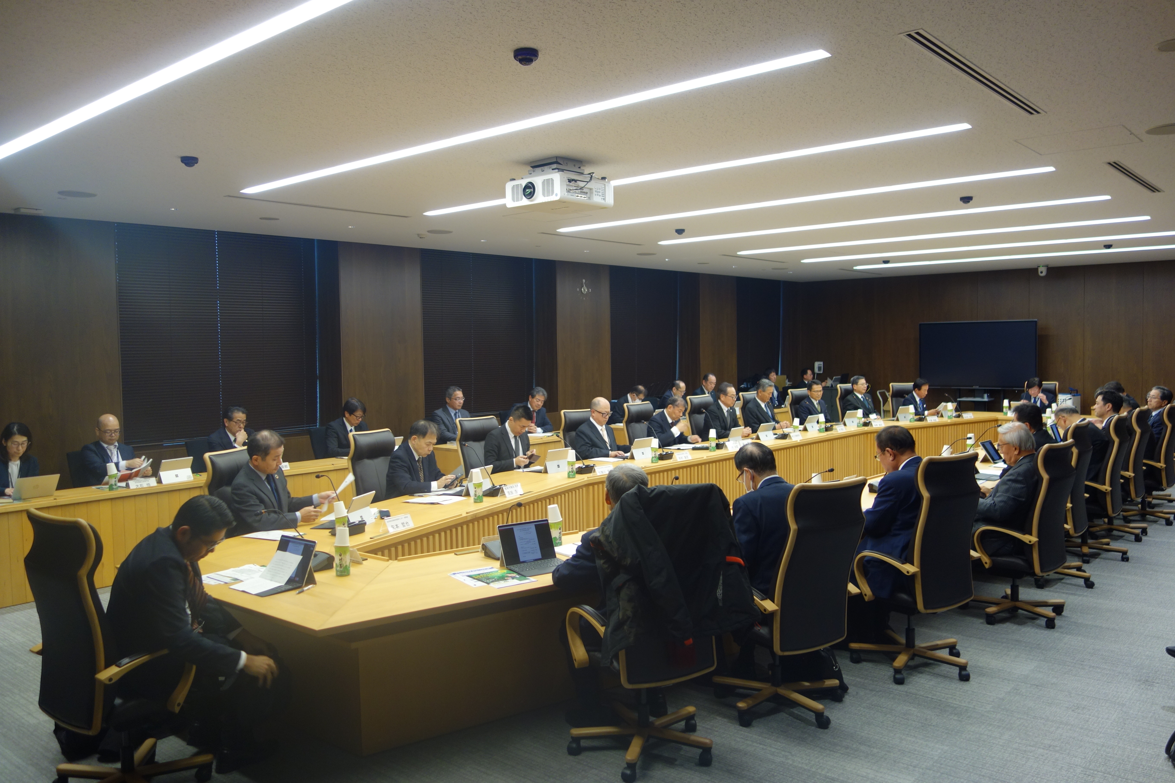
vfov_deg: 46.4
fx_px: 914
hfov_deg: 65.5
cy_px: 392
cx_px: 588
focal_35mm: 28
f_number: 1.8
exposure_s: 1/40
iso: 160
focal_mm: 10.4
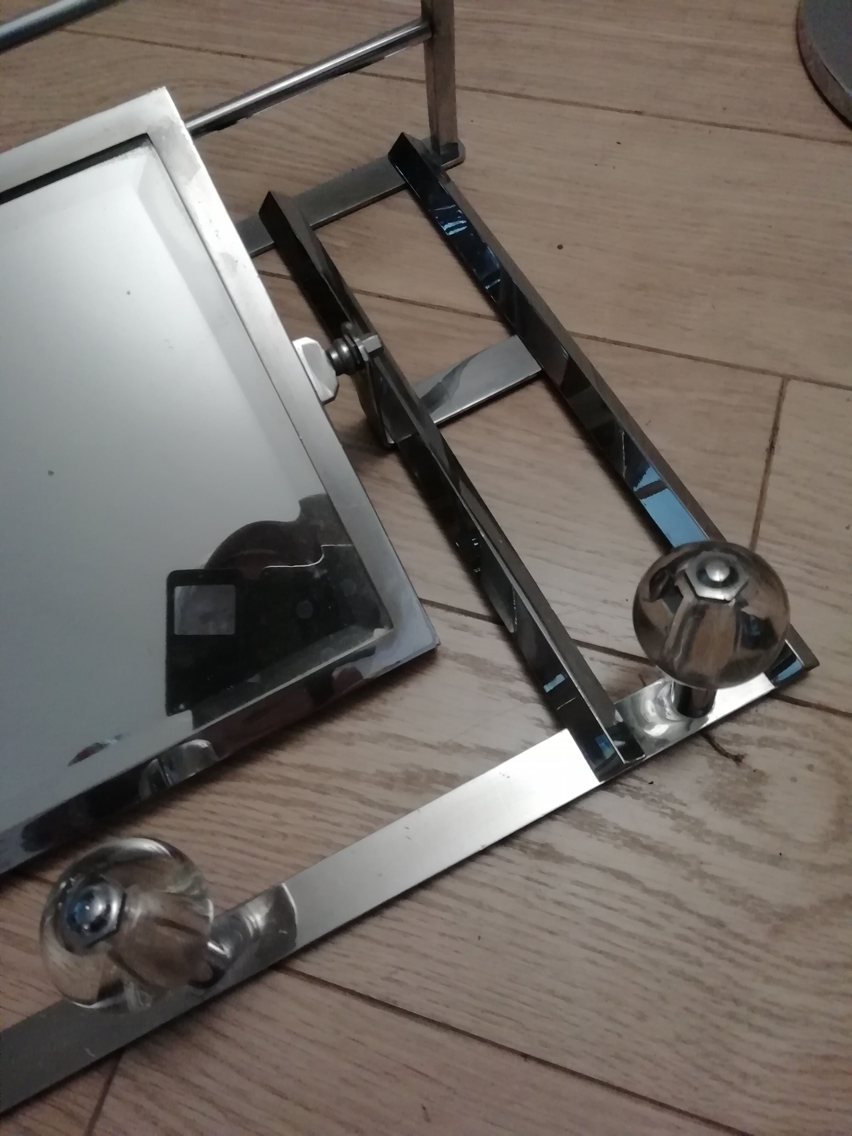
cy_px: 568
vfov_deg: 67.3
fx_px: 853
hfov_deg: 53.1
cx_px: 426
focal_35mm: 26
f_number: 2.2
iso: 320
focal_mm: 3.46
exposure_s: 1/33.3
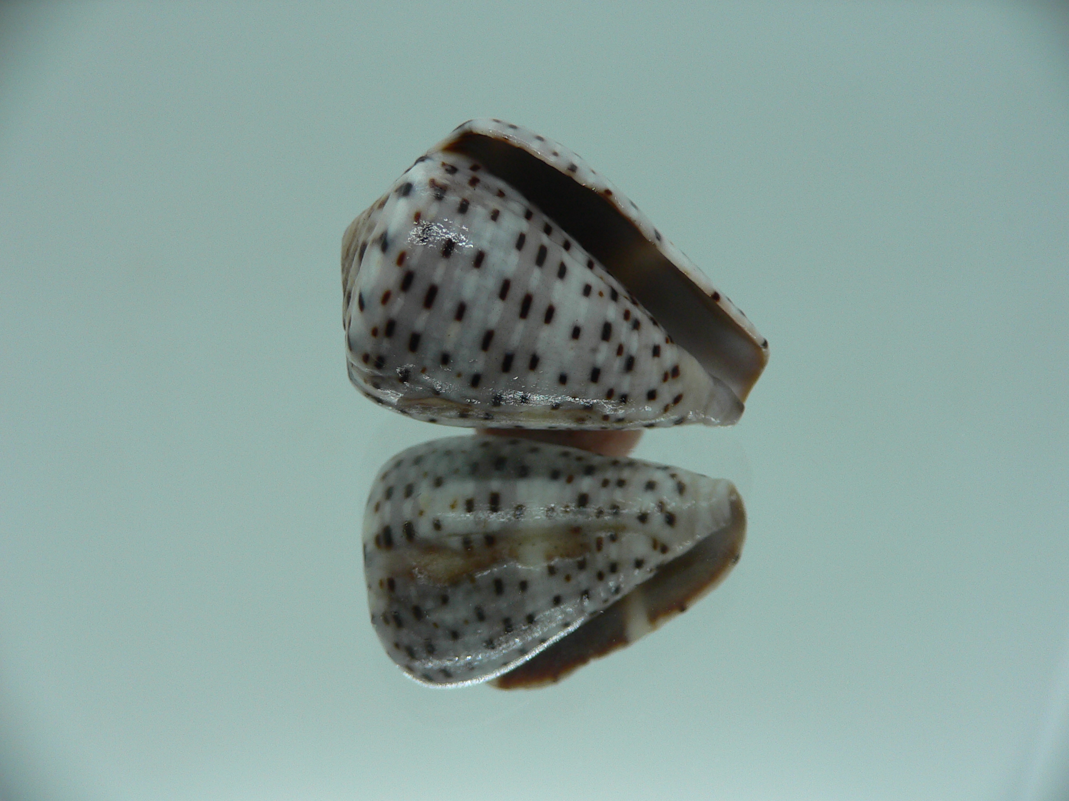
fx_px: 1081
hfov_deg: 52.6
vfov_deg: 40.7
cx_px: 534
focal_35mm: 35
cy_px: 400
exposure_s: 1/60
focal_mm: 4.6
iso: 80
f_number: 2.8
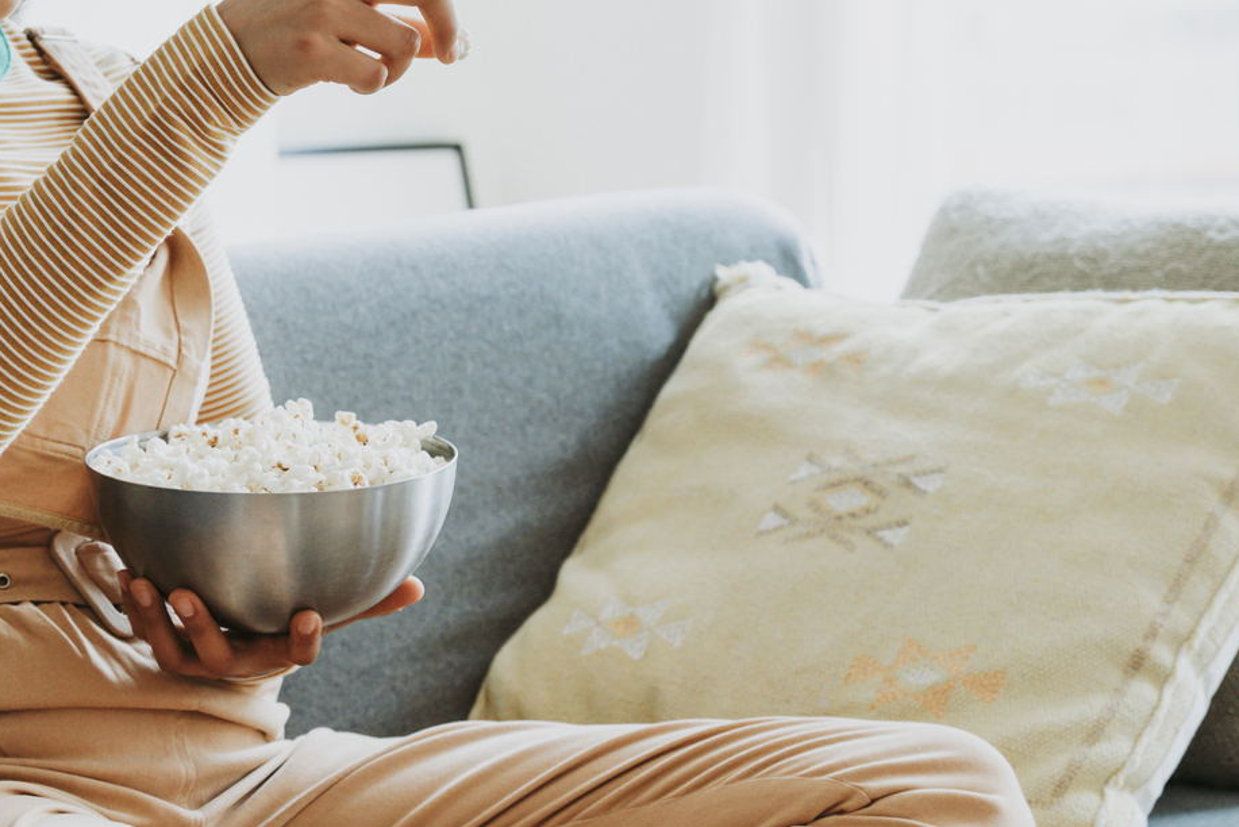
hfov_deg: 19.2
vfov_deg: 13.0
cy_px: 305
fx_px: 3612
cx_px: 182
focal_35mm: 105
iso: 250
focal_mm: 45.4
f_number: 3.5
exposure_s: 1/160
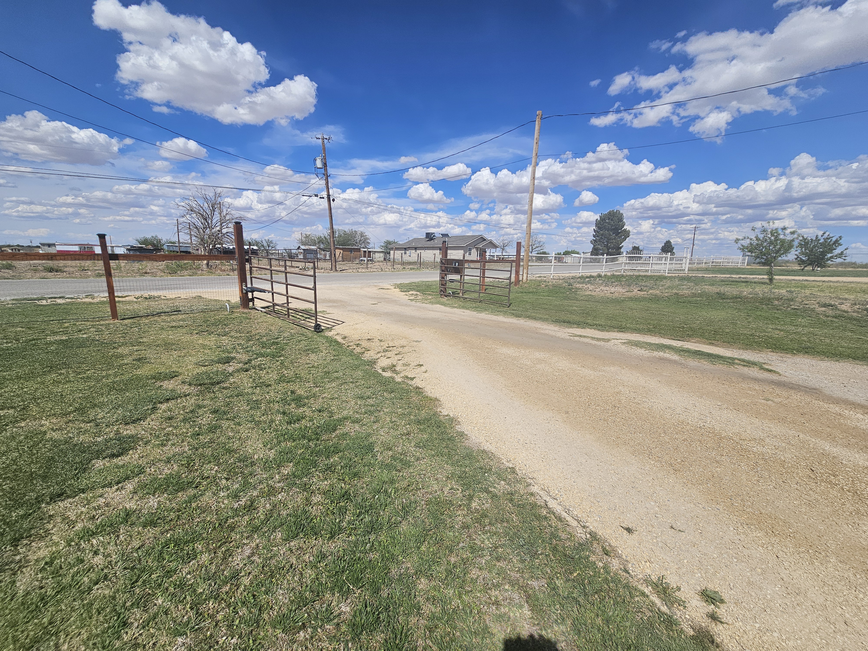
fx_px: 326
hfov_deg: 106.2
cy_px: 326
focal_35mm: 13
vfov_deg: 89.9
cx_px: 434
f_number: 2.2
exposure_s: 1/5228
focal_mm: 2.2
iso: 50
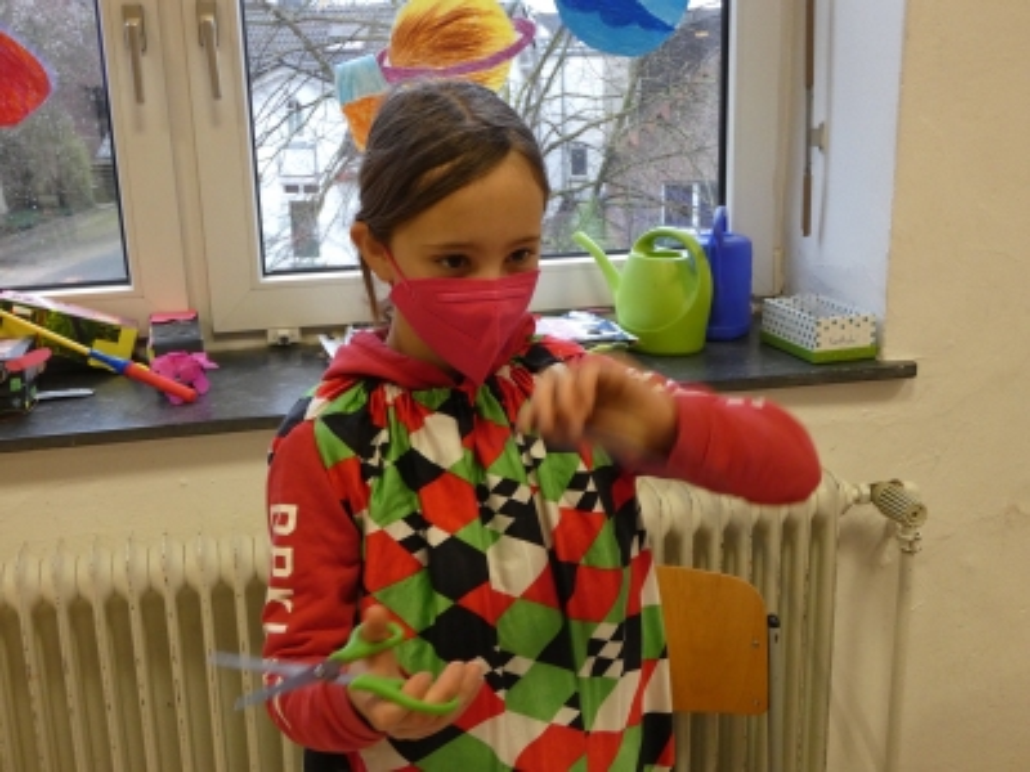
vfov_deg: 35.1
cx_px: 515
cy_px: 386
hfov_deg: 45.8
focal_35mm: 41
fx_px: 1220
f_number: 3.6
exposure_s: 1/80
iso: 500
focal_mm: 7.3
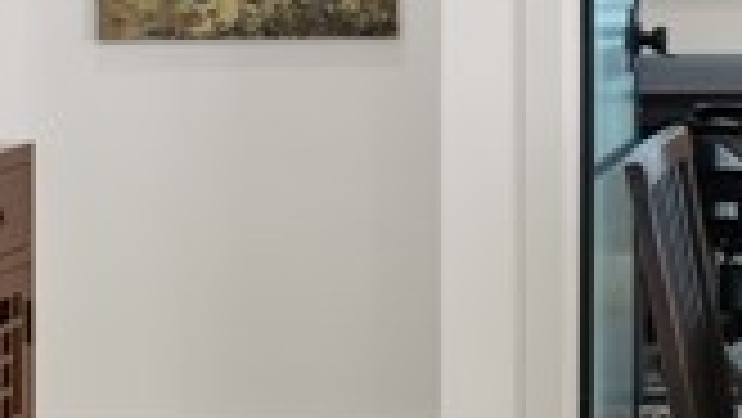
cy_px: -9
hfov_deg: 14.5
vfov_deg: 8.5
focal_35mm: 142
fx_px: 2795
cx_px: 967
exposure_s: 1/6
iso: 640
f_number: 9
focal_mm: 35
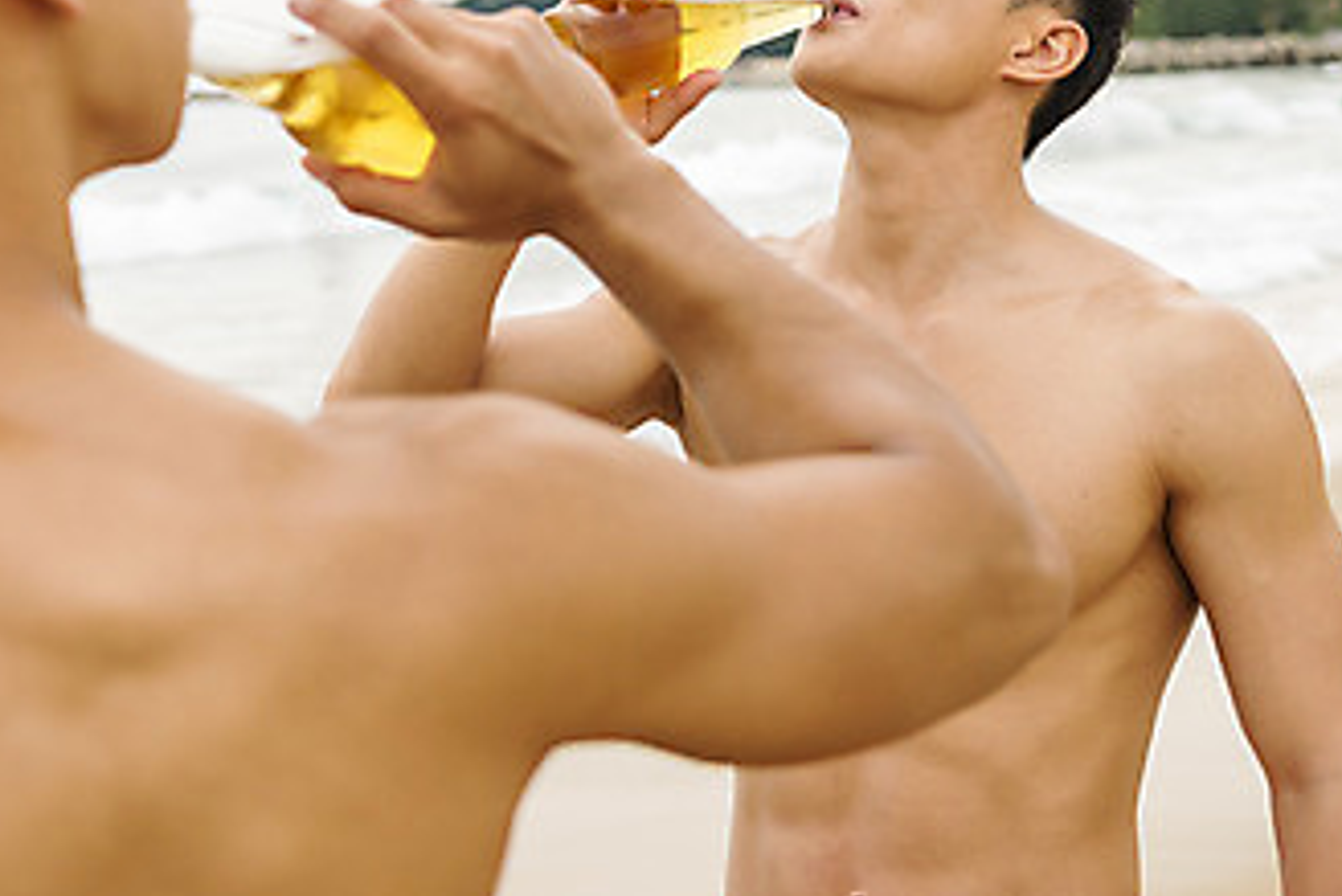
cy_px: 237
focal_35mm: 62
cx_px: 624
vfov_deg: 21.8
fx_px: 2312
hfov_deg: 32.4
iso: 200
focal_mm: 34
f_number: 2.8
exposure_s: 1/2500
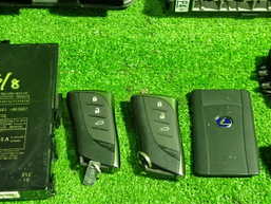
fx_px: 548
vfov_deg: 20.6
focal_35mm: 70
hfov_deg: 27.8
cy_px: 17
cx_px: 140
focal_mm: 5.4
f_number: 2.3
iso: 640
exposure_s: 1/30
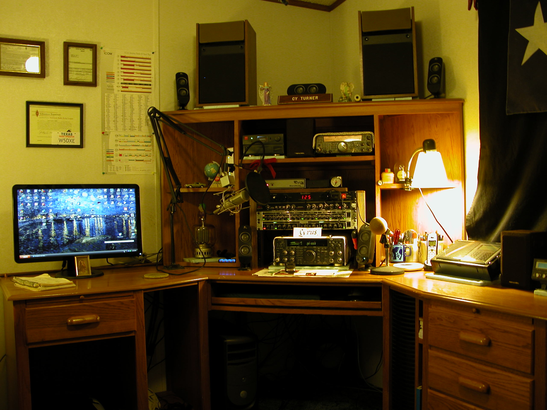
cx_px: 274
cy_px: 205
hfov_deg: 52.6
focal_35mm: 35
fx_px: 553
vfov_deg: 40.7
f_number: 2.8
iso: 100
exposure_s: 1/4.2
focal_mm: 8.9
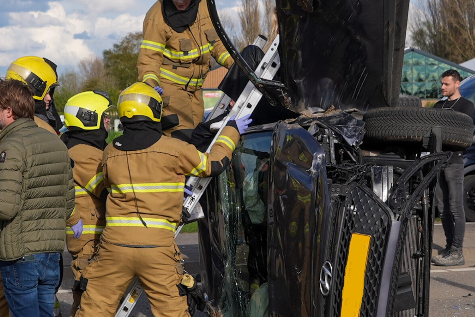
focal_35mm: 107
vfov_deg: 12.8
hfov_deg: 19.1
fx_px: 1413
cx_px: 187
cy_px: 171
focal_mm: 44
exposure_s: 1/250
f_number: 9
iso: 100
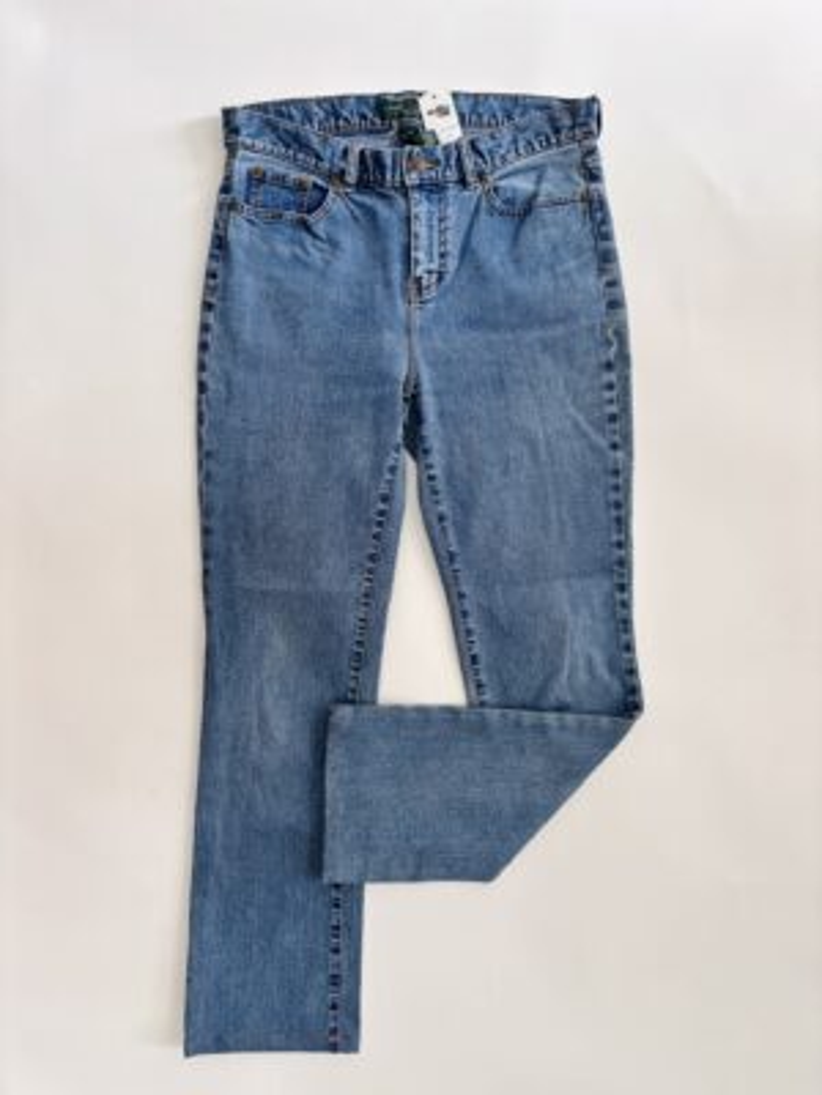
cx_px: 411
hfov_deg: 53.1
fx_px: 823
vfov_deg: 67.3
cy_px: 548
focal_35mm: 26
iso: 100
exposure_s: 1/120
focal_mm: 5.96
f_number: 1.6
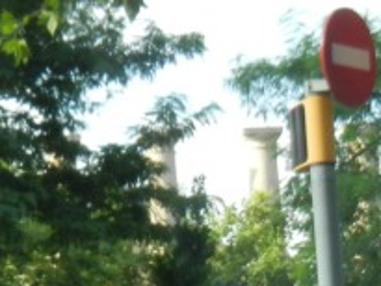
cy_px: 219
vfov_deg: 6.6
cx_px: -48
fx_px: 2478
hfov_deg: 8.7
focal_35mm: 225
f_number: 3.8
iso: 160
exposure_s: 1/200
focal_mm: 8.1
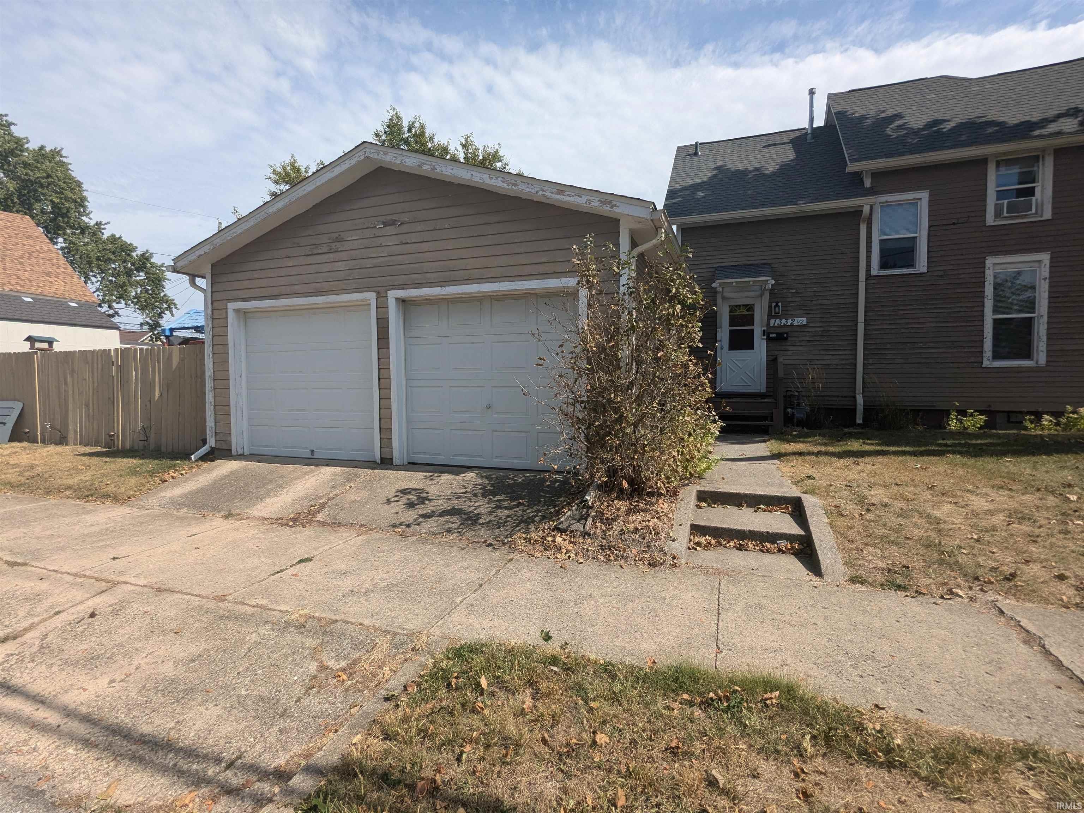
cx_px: 542
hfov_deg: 94.5
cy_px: 406
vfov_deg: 78.1
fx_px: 501
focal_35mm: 16
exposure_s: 1/1938
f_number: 2.2
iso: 55
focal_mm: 2.35
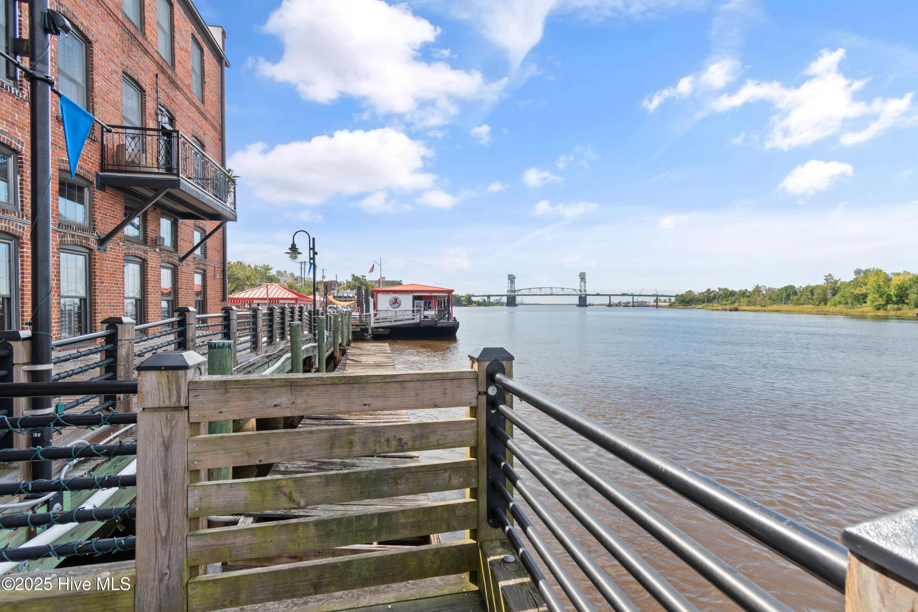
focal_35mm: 15
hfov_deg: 100.4
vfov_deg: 77.3
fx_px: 382
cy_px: 306
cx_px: 459
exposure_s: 1/160
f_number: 6.3
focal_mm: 10
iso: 100
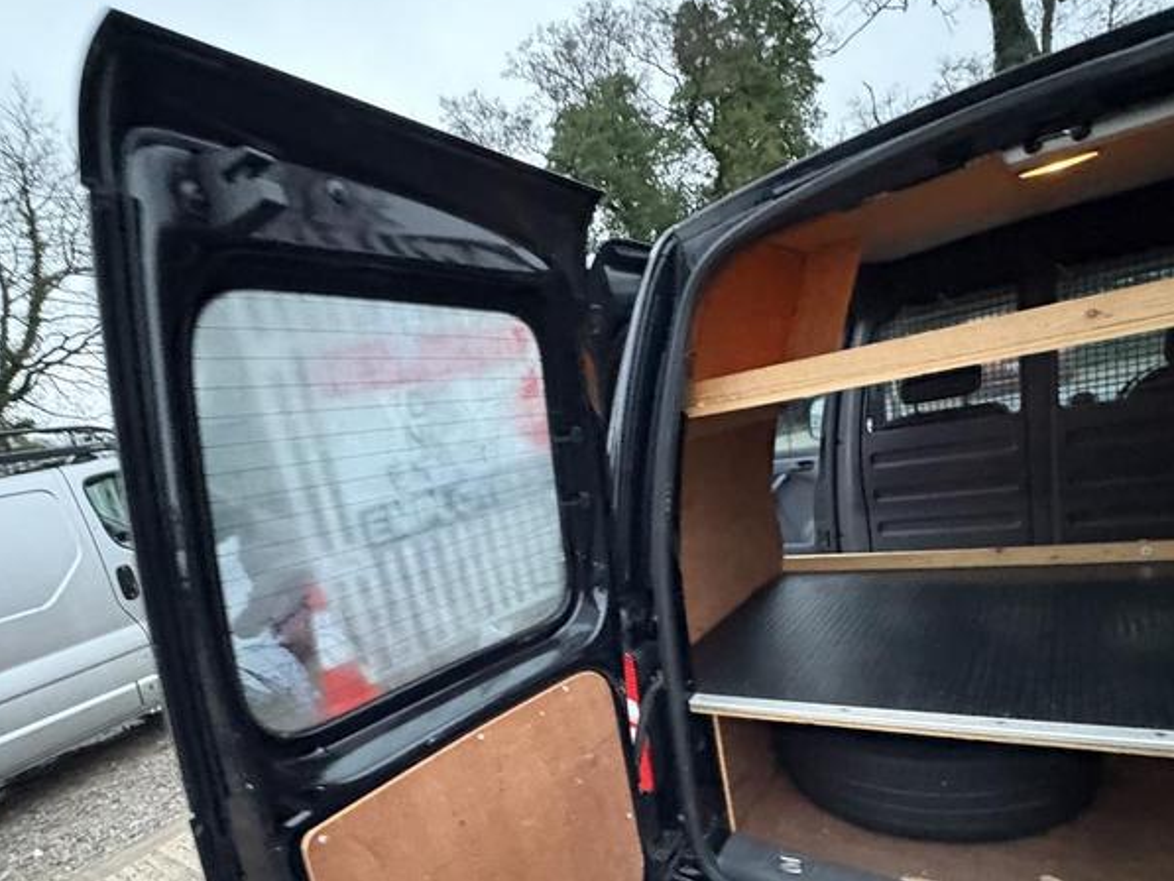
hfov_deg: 78.9
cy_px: 600
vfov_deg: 61.6
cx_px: 547
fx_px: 712
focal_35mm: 21
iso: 1000
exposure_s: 1/35
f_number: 2.2
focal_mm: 2.22
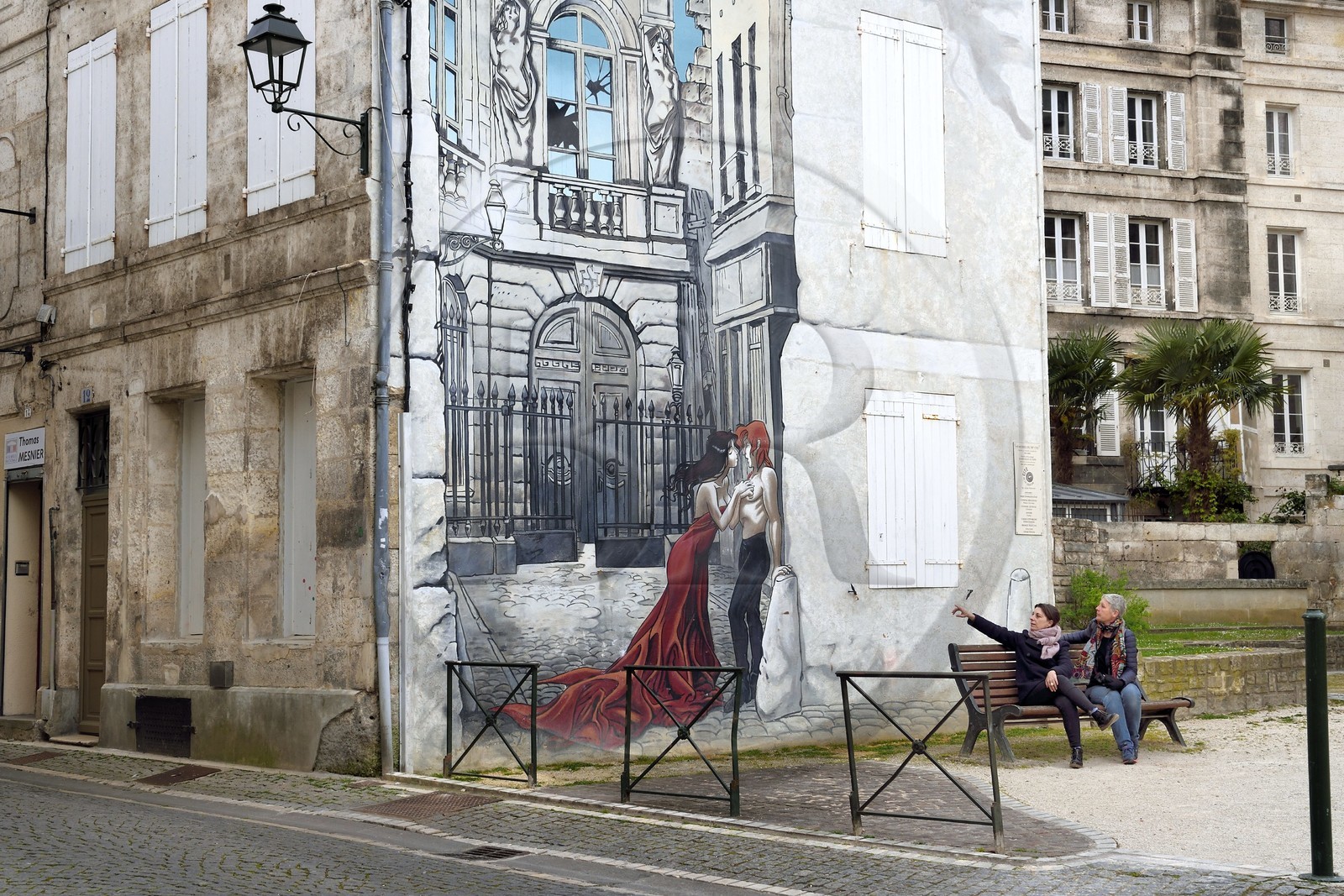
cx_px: 672
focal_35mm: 48
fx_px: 1792
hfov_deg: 41.1
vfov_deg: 28.1
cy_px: 448
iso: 400
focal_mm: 48
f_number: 10
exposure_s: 1/60
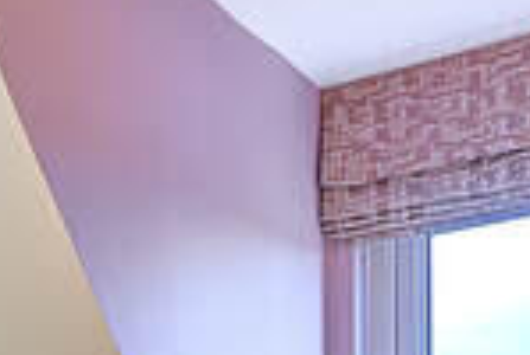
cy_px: 683
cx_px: -619
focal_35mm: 96
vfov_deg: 12.7
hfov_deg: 15.4
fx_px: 1416
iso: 100
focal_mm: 14
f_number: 10
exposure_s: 1/1.59
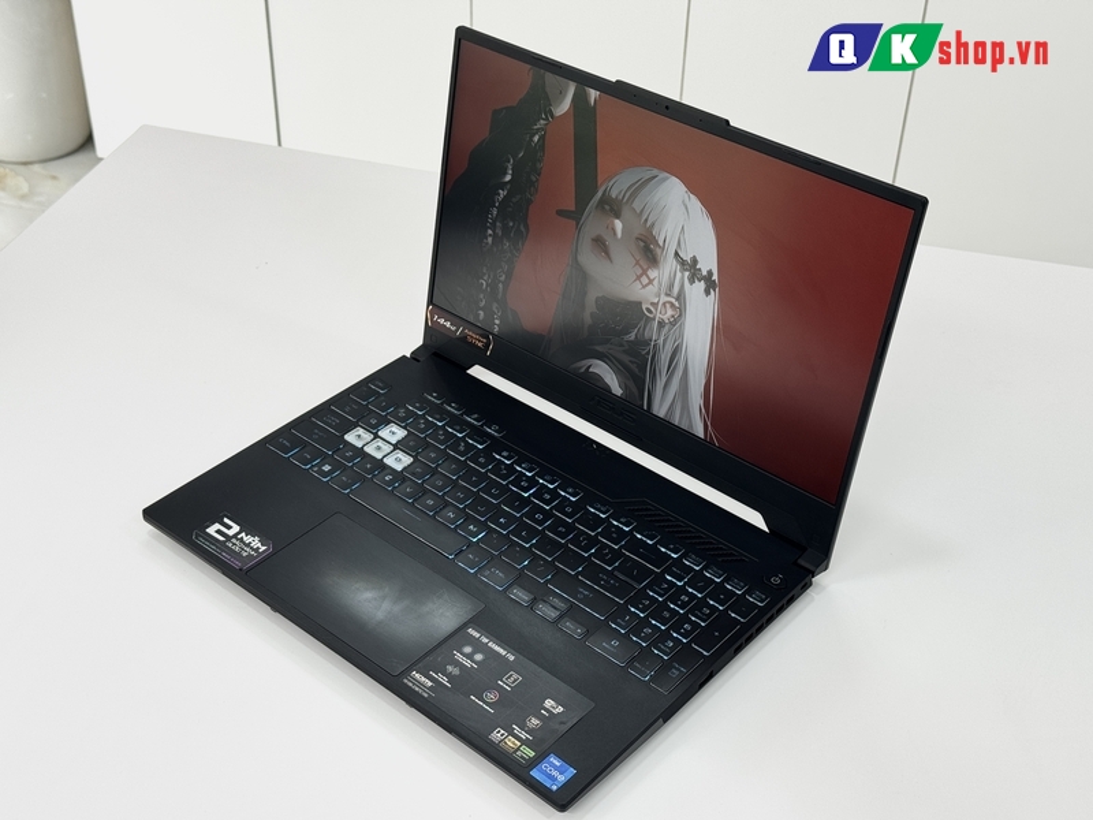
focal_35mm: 48
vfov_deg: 30.3
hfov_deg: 39.7
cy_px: 410
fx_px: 1516
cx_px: 546
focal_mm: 6.76
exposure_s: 1/121
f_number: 1.78
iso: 64
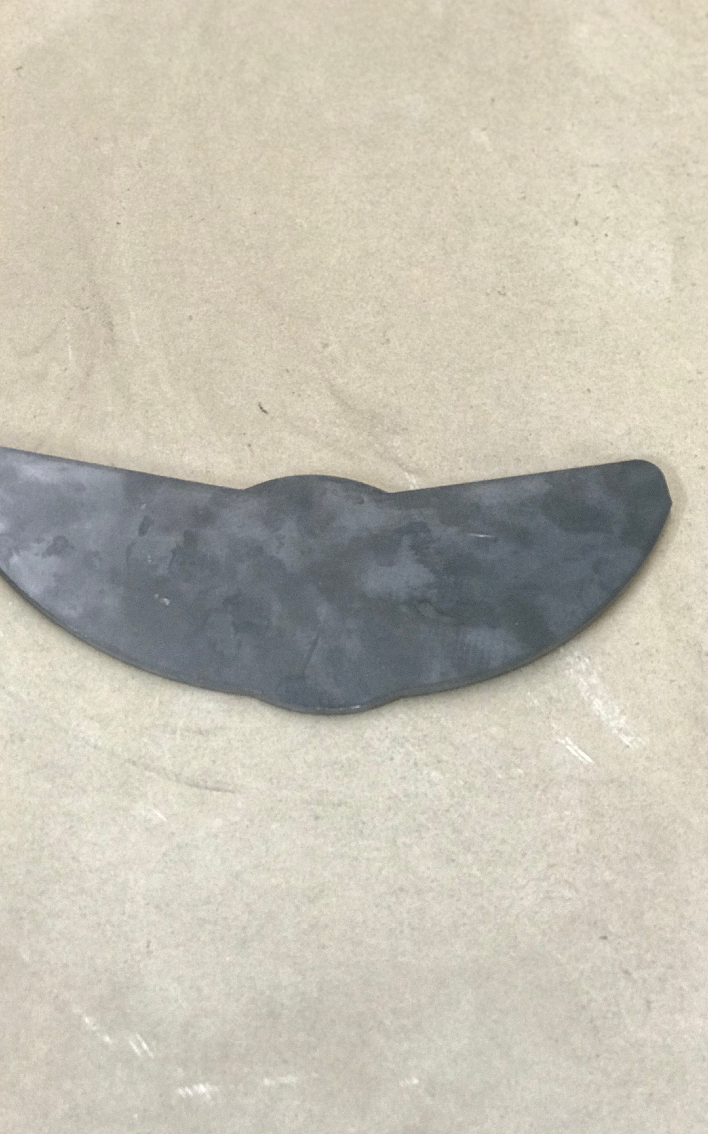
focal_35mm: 61
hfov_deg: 21.3
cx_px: 315
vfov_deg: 33.5
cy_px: 564
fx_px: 1883
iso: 200
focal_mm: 6.6
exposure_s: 1/50
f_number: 2.8
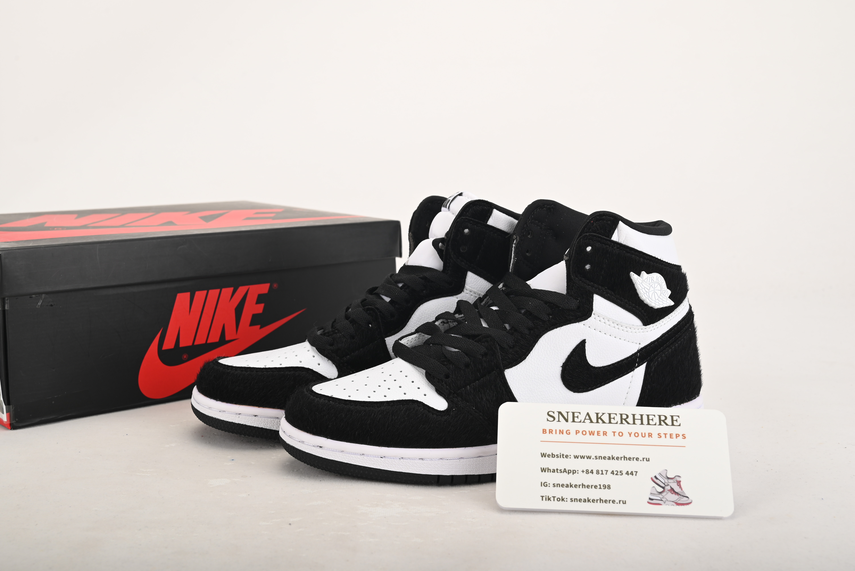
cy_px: 286
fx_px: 1069
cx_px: 428
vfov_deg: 29.9
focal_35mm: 45
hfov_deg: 43.6
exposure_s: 1/200
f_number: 11
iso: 100
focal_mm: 45
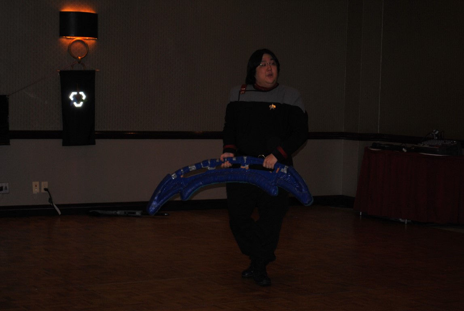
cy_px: 156
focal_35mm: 82
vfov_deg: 16.6
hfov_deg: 24.6
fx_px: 1065
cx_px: 232
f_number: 5.6
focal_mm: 55
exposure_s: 1/60
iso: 200
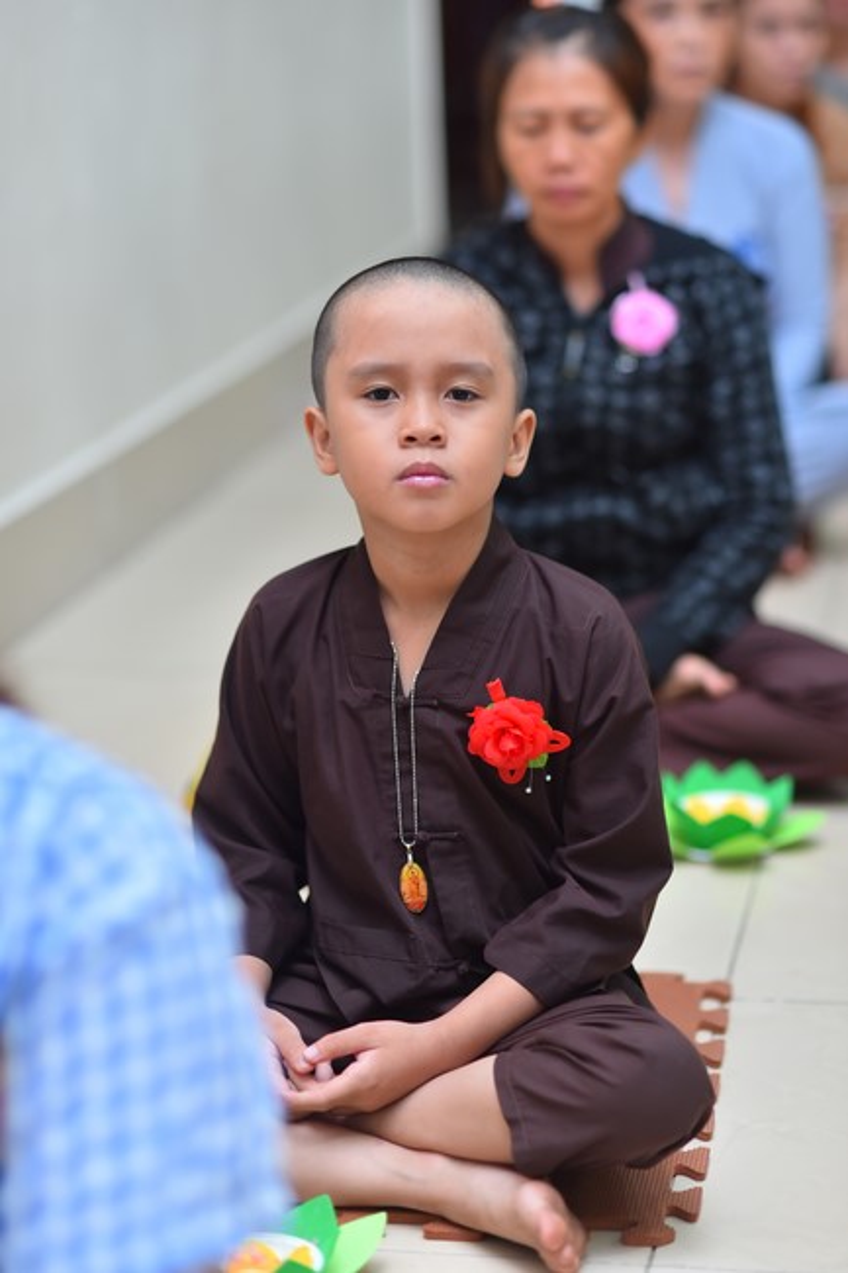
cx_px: 424
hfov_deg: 16.1
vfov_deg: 23.9
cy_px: 636
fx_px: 3005
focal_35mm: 85
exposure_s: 1/160
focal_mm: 85
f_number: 2.2
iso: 500
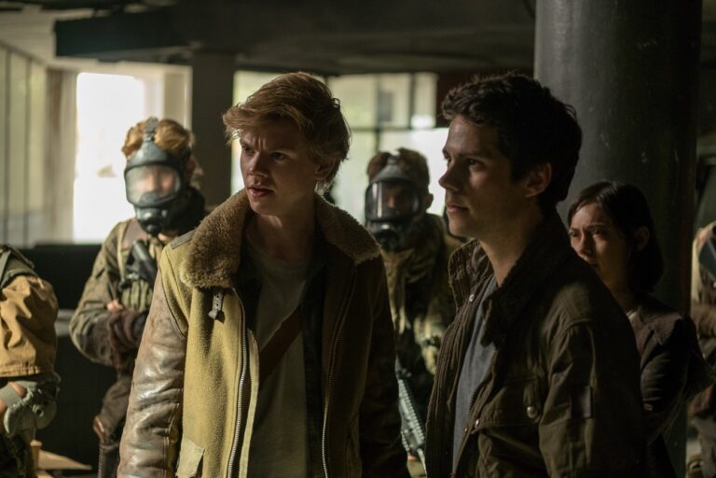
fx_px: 1492
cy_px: 239
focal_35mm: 75
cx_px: 358
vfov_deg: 18.2
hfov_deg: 27.0
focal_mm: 50
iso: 3200
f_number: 2
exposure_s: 1/500
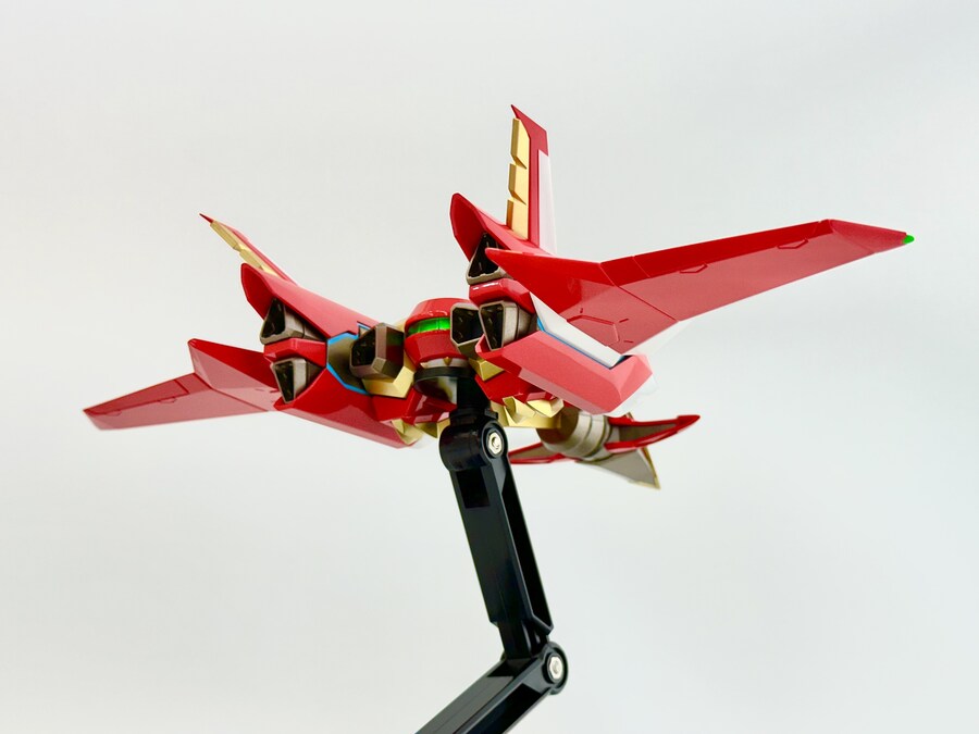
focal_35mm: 48
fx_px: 1358
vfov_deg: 30.3
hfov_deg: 39.7
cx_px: 490
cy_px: 367
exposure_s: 1/184
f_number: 1.78
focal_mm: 6.86
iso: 50
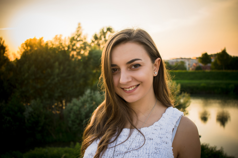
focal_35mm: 45
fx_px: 297
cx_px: 119
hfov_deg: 43.6
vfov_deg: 29.9
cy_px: 79
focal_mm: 30
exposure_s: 1/200
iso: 100
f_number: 4.5
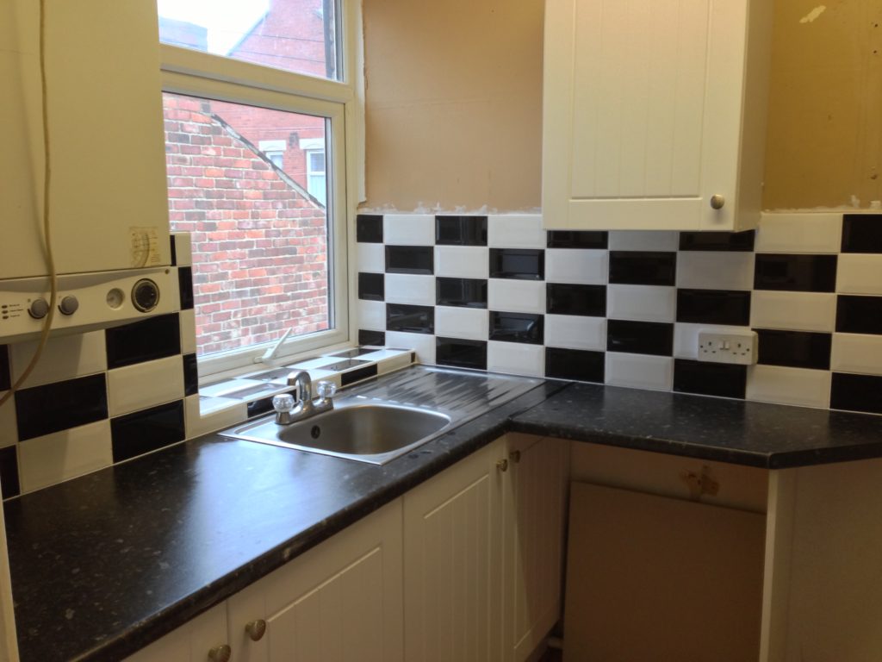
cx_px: 441
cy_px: 331
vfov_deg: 42.9
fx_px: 841
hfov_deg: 55.4
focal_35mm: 33
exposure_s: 1/20
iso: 125
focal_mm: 4.13
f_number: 2.4
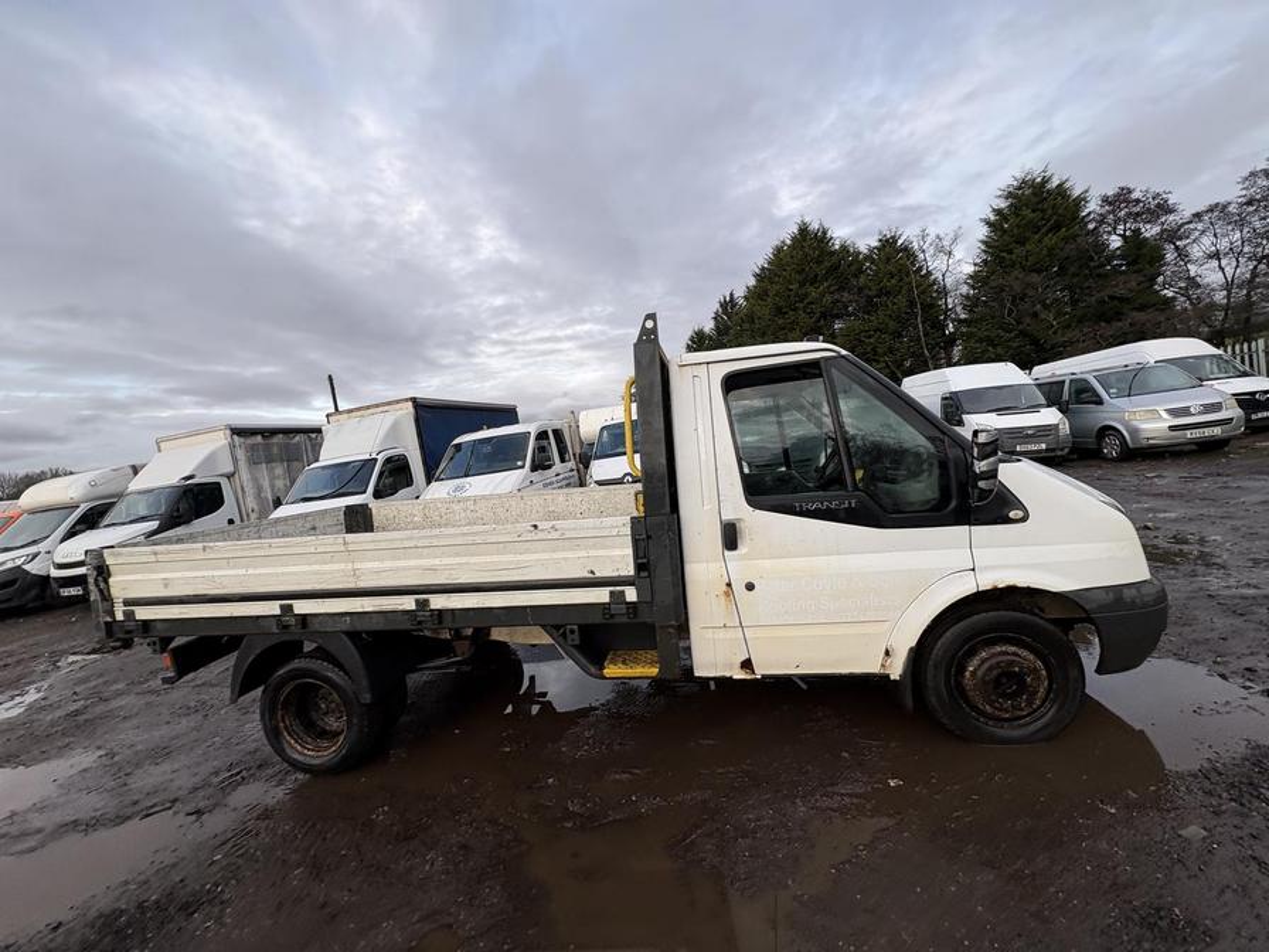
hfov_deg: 102.1
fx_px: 513
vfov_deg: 85.7
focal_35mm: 14
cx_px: 634
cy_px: 476
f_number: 2.2
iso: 40
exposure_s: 1/207
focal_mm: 2.22
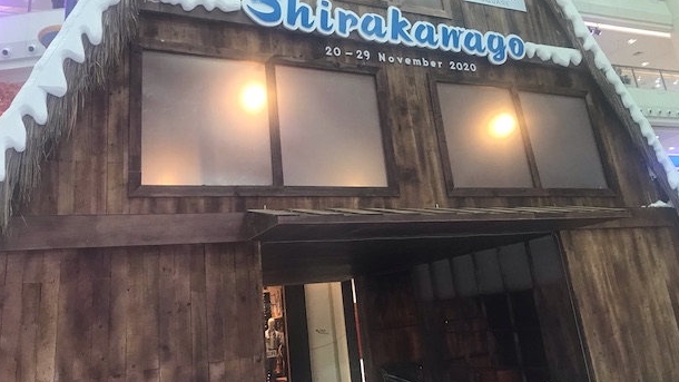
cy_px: 120
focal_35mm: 32
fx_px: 576
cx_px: 335
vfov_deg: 36.2
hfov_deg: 61.0
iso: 32
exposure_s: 1/30
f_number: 1.8
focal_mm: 3.99
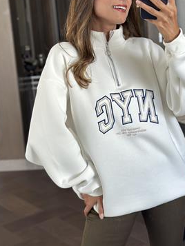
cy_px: 87
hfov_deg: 21.6
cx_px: 112
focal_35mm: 68
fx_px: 484
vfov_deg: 28.4
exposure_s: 1/121
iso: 80
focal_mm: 6.86
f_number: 1.78
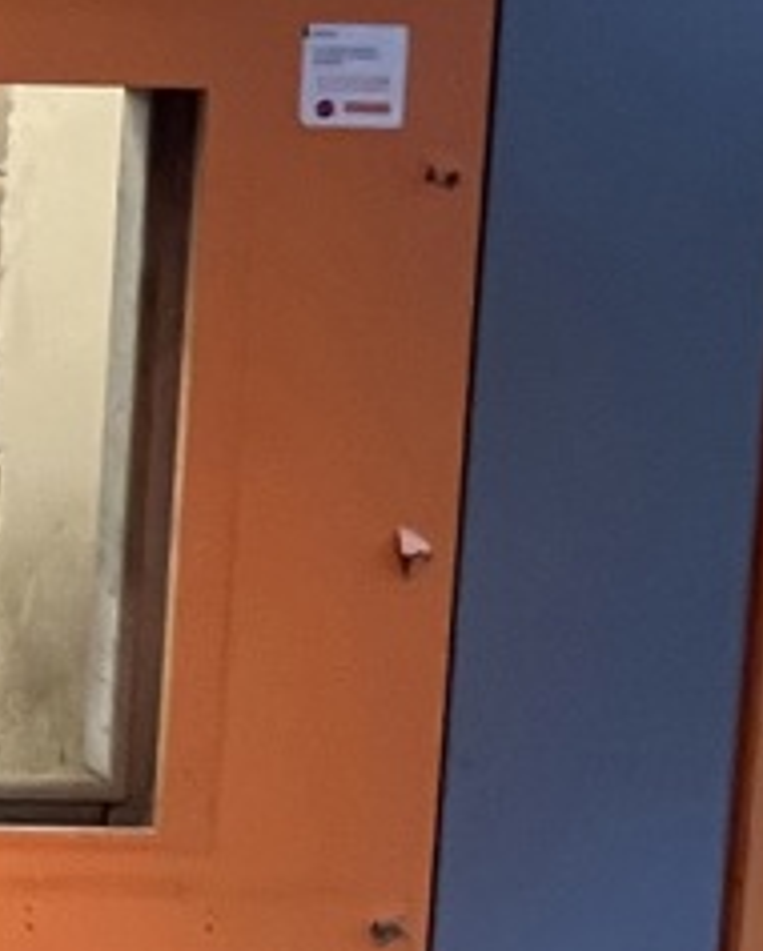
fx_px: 2058
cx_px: -853
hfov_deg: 15.6
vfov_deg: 25.9
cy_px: 305
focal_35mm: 73
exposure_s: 1/50
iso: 500
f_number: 1.8
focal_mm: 1.57
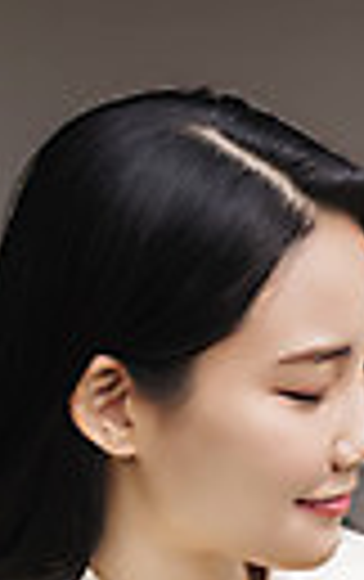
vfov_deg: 9.4
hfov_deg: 6.0
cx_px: 267
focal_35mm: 221
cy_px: 620
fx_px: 3496
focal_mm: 70
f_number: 6.3
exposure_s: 1/200
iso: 100
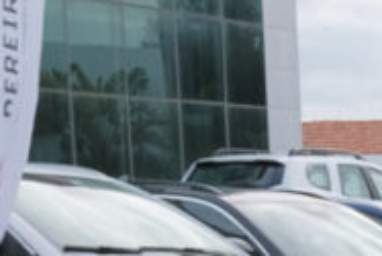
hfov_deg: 11.1
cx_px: 825
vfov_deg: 8.0
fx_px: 1742
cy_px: 497
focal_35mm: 164
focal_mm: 19.7
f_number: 9
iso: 500
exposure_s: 1/100
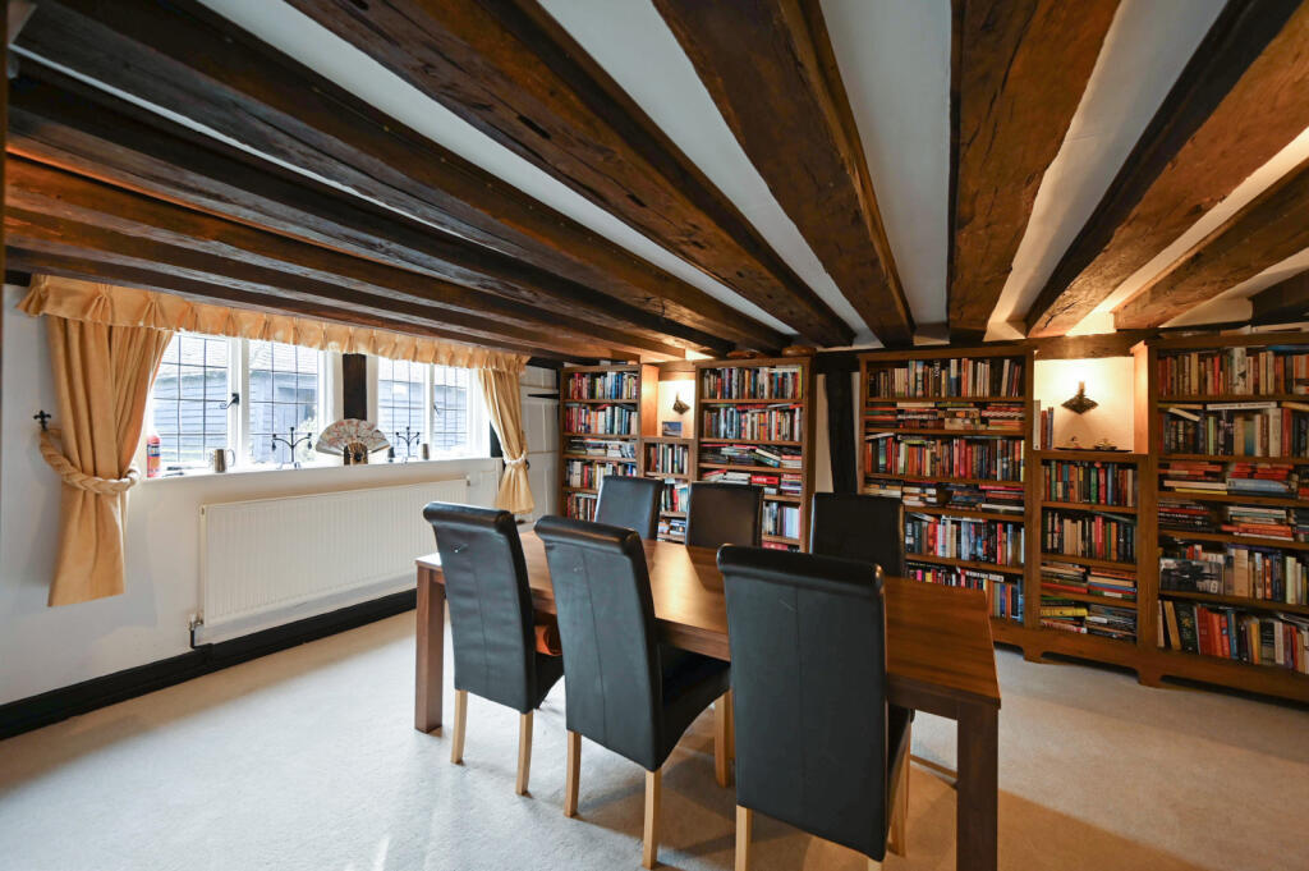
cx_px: 654
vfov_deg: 81.1
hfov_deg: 104.3
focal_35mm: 14
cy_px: 436
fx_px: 509
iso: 1000
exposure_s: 1/80
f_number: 4
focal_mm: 14
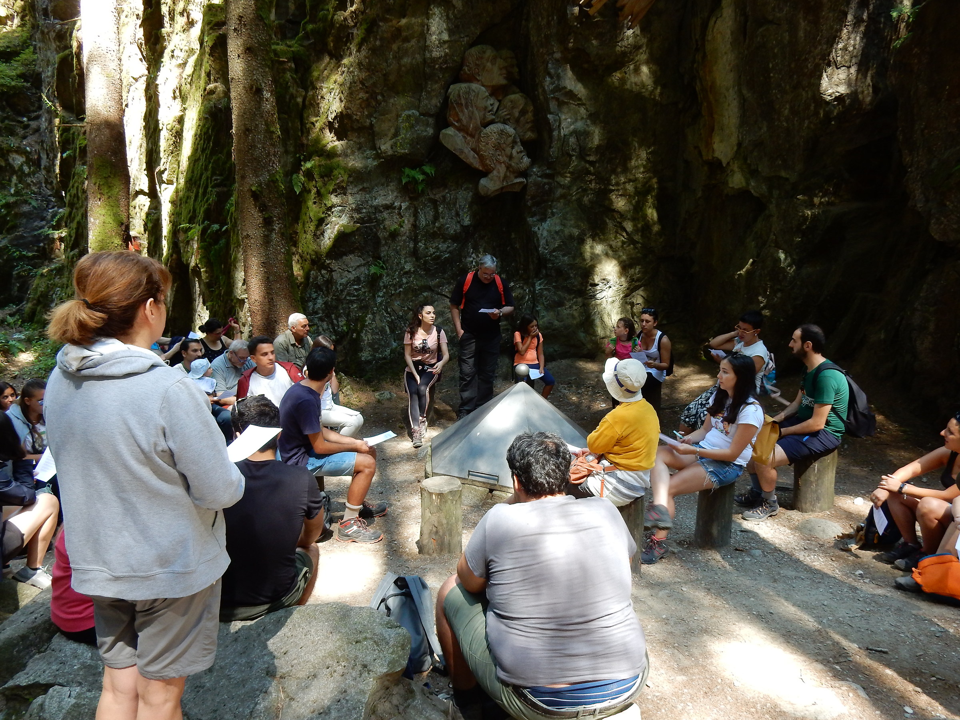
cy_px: 360
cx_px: 480
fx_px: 693
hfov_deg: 69.4
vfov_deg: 54.9
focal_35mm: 25
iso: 160
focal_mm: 4.5
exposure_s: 1/30
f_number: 3.7
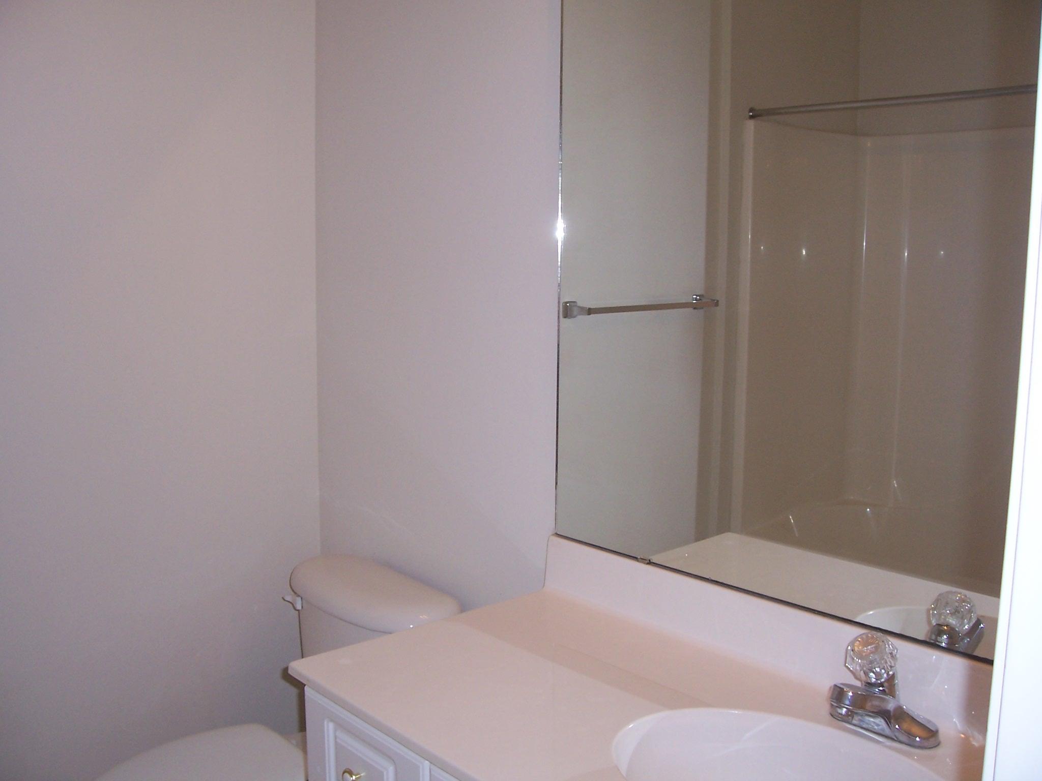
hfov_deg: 54.0
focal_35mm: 34
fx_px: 1023
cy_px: 390
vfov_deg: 41.8
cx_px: 521
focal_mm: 5.6
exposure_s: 1/60
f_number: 2.7
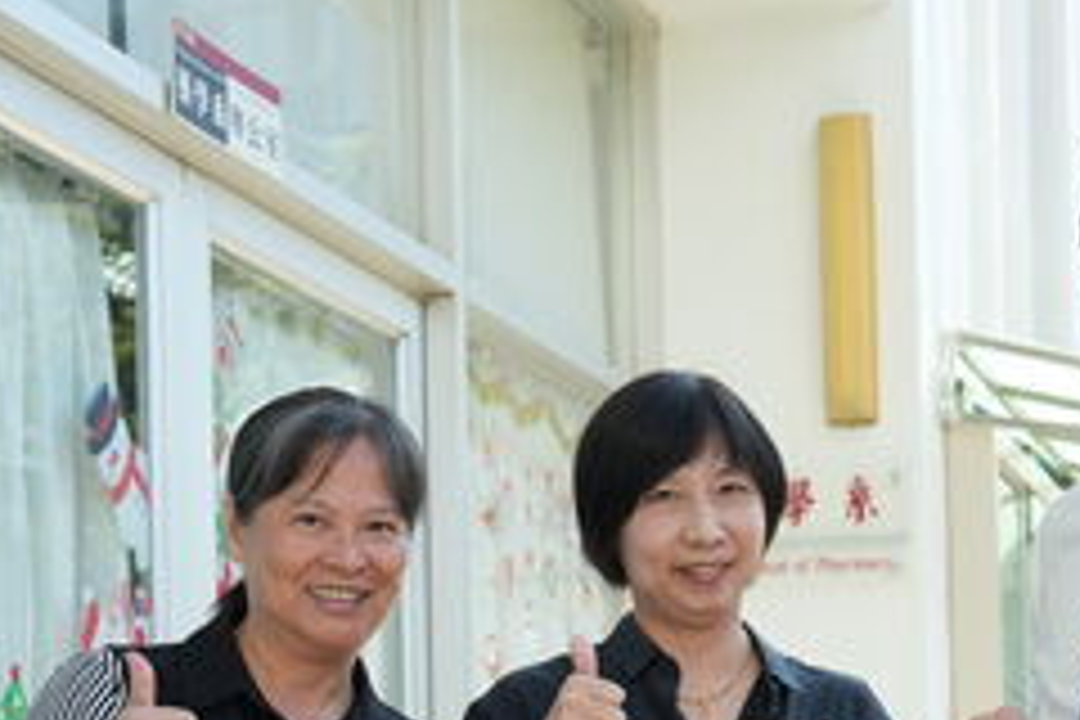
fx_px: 3000
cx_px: 873
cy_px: 886
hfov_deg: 20.2
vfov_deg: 13.3
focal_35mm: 100
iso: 400
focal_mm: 40
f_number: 5.6
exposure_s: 1/500
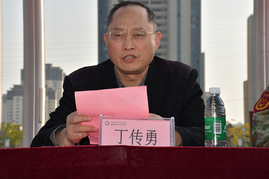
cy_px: 90
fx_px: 672
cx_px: 134
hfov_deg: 22.6
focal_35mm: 90
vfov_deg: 15.2
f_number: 9
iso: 100
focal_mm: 60
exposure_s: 1/250
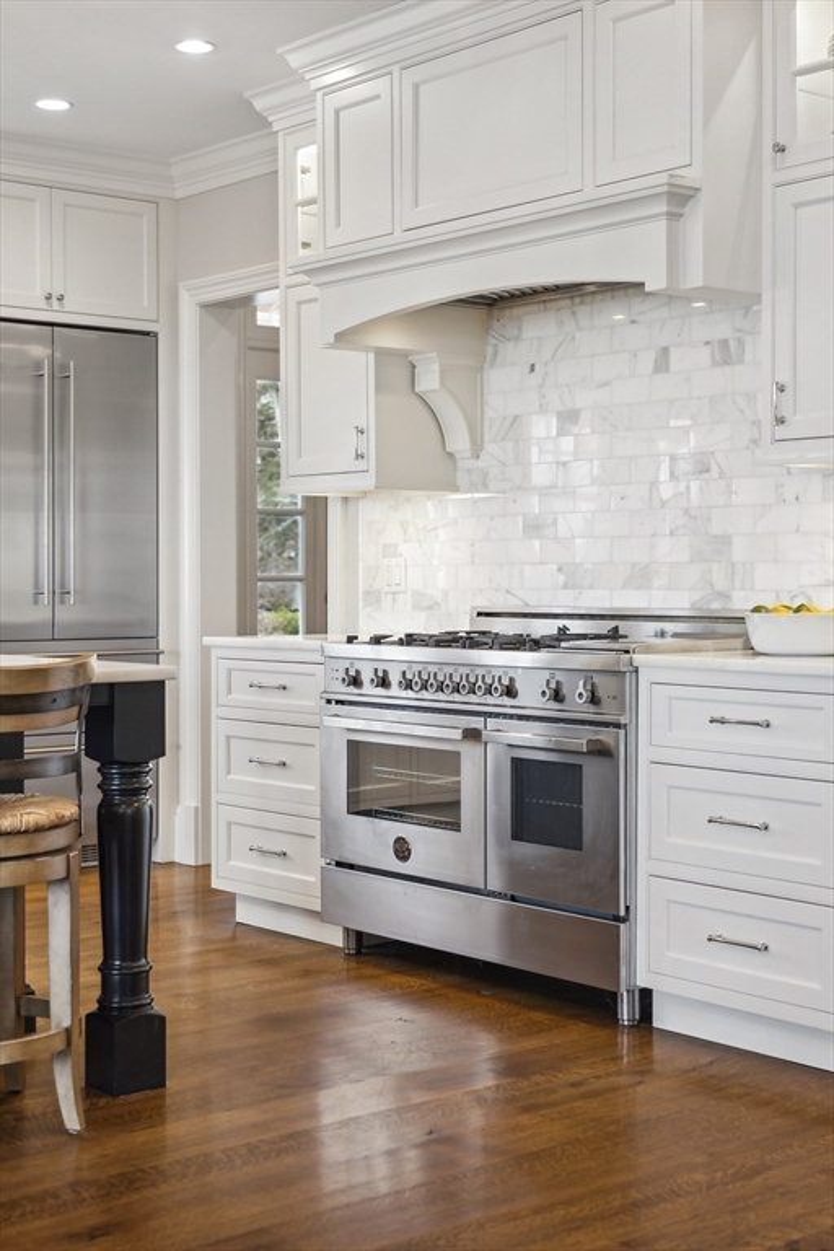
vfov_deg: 38.2
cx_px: 417
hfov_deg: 26.0
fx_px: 1807
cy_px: 626
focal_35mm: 52
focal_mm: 35
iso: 320
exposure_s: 1/80
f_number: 2.8
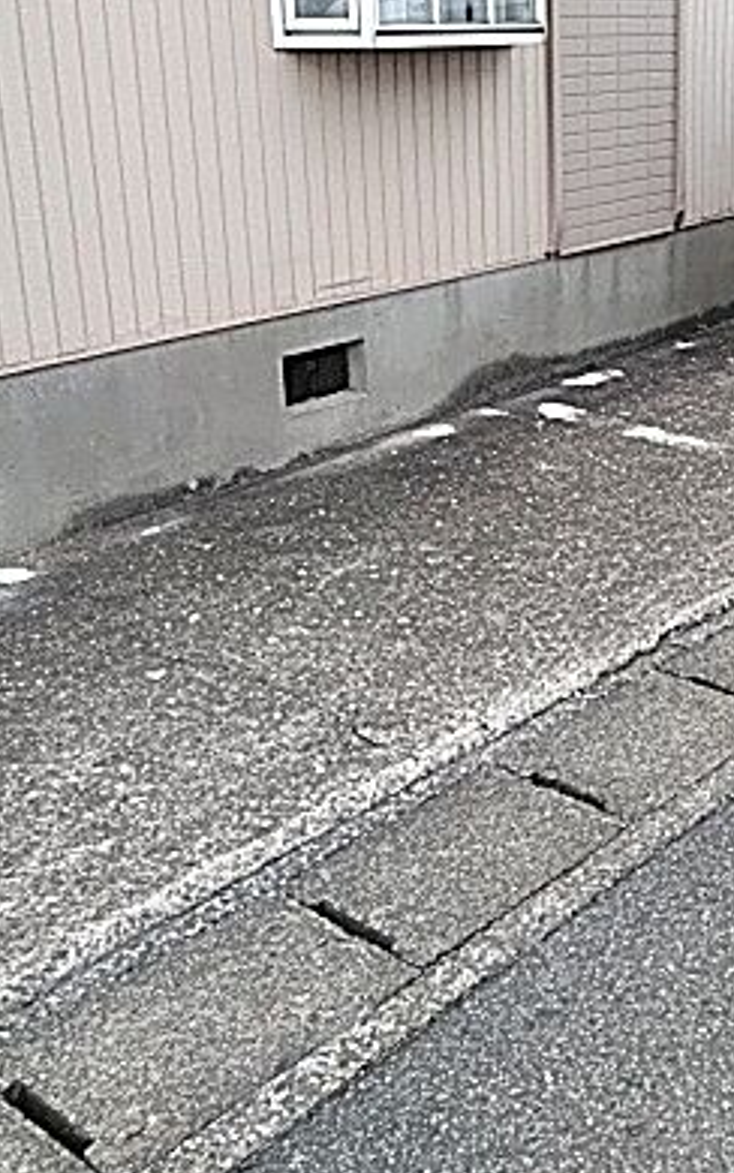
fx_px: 1503
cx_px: 572
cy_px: 496
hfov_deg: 27.0
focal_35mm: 47
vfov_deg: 42.5
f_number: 2.2
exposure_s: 1/196
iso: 60
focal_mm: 3.46
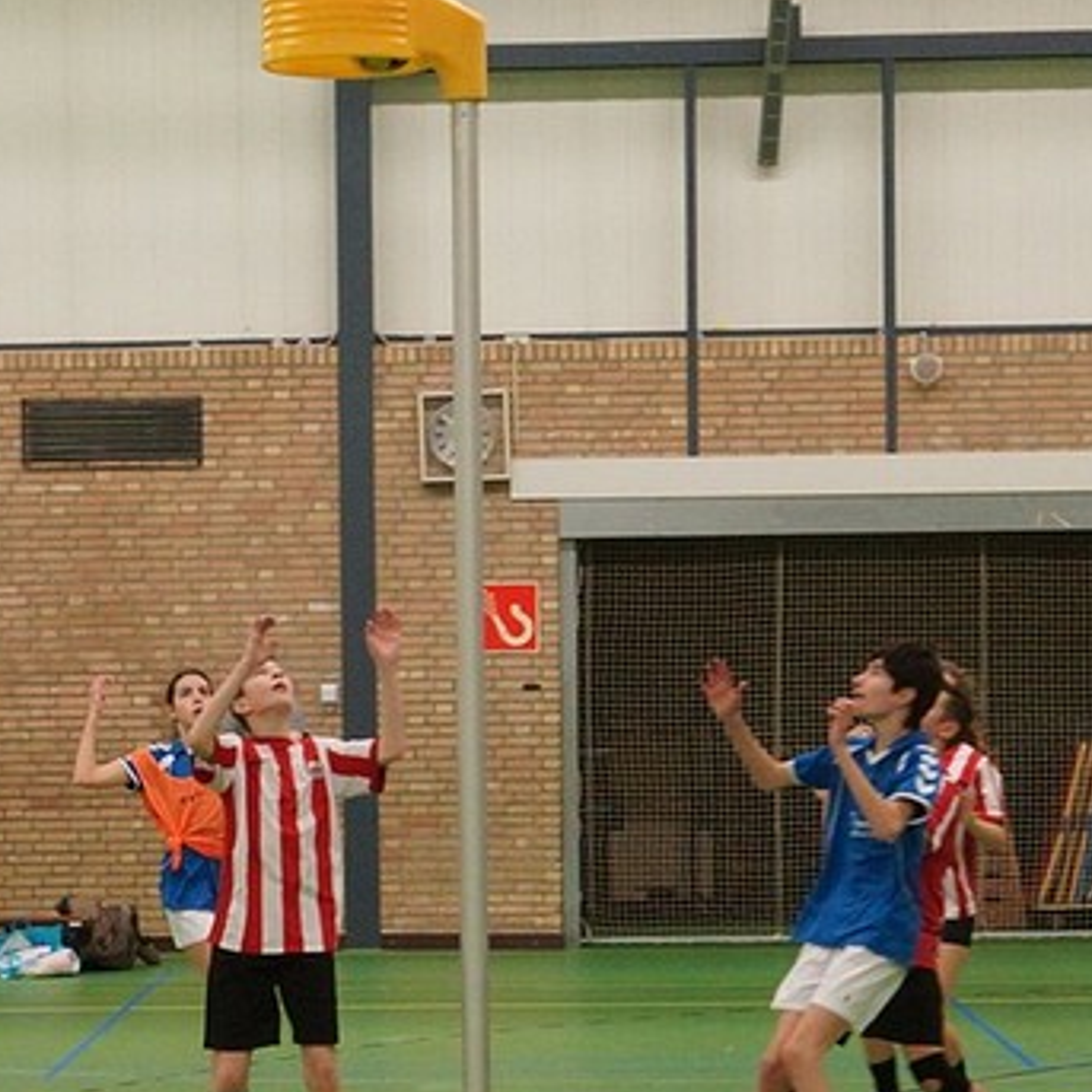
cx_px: -48
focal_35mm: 76
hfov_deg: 21.8
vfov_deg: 22.6
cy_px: 755
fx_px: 2712
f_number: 3.5
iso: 800
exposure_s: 1/160
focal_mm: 20
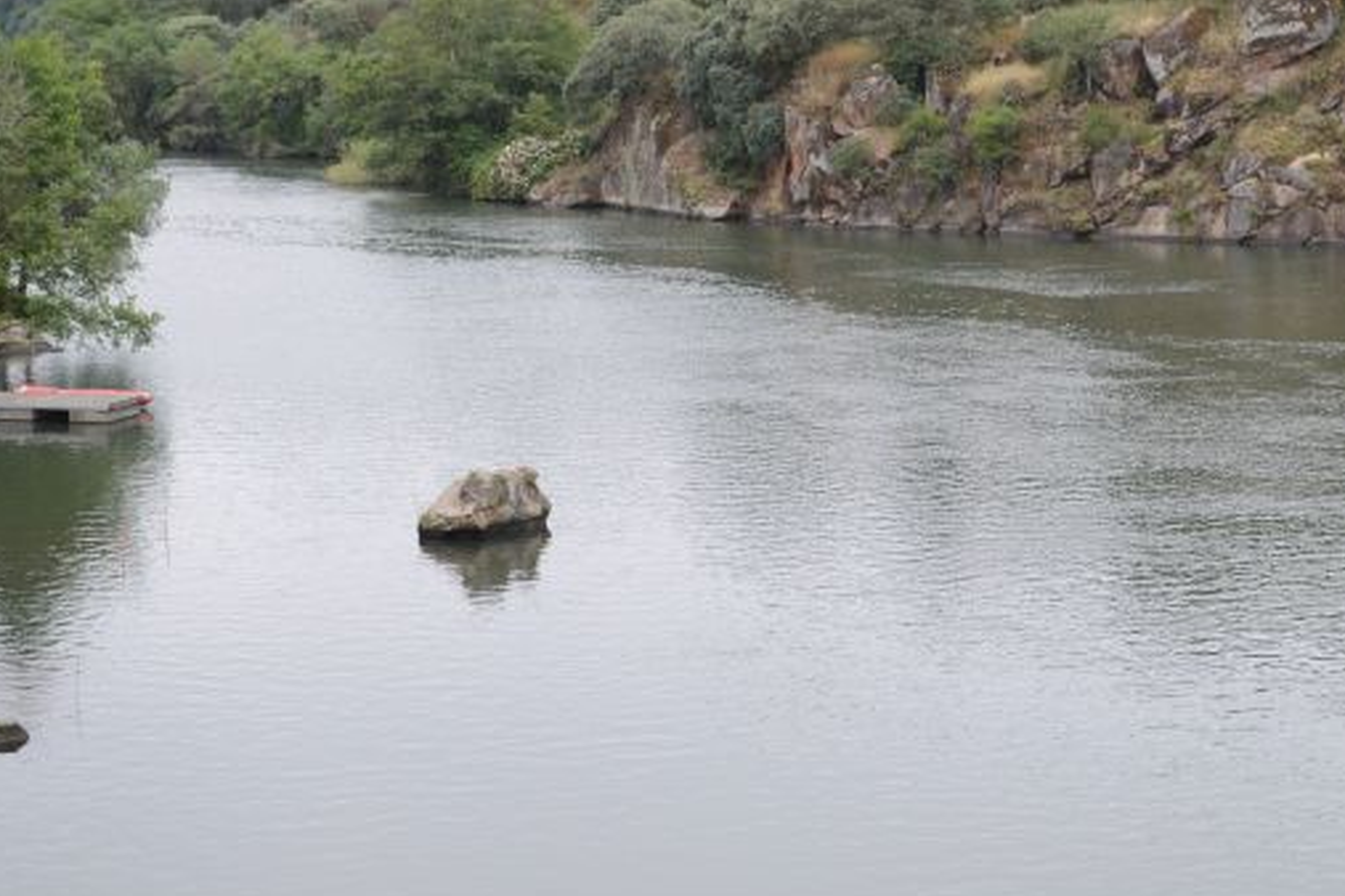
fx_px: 3093
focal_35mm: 83
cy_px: 280
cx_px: 791
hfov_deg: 24.5
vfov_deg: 16.4
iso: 100
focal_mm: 35
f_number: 3.5
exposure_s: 1/320
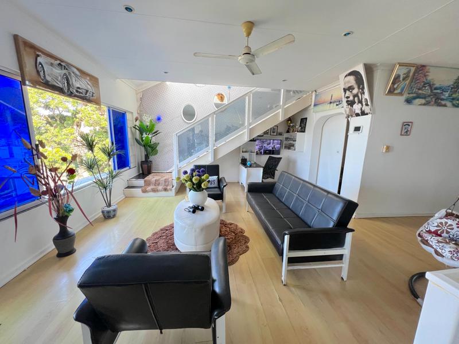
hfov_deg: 106.2
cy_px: 172
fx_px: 172
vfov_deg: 89.9
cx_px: 230
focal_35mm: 13
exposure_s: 1/99
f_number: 1.8
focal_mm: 1.57
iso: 80
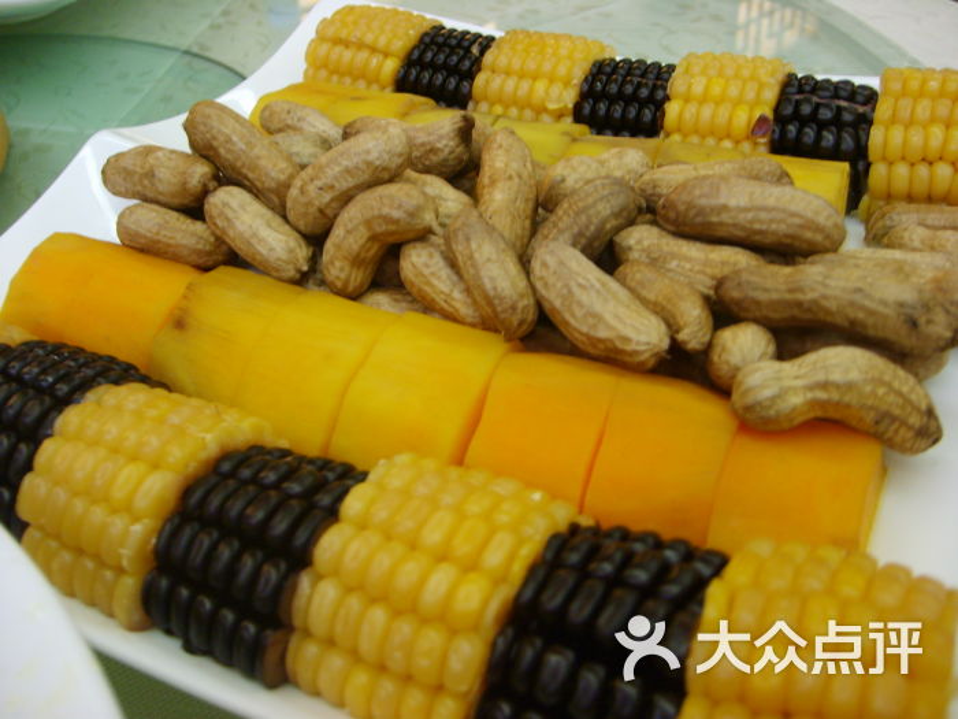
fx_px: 969
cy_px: 360
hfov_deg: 52.6
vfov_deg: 40.7
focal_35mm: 35
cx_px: 479
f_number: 2.8
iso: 139
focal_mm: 5.8
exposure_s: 1/15
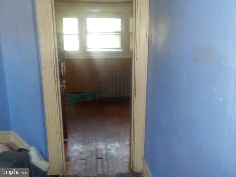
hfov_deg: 60.0
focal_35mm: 30
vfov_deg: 46.8
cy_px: 88
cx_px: 118
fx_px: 205
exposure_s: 1/30
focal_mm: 4.1
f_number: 3.3
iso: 200
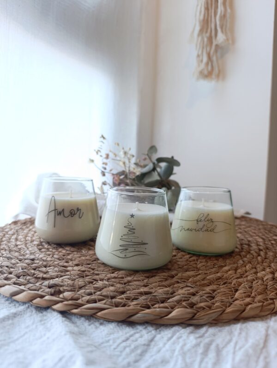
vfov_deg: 73.8
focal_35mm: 23
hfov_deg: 59.0
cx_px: 138
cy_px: 184
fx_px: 245
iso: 640
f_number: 1.6
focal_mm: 6.14
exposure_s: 1/100
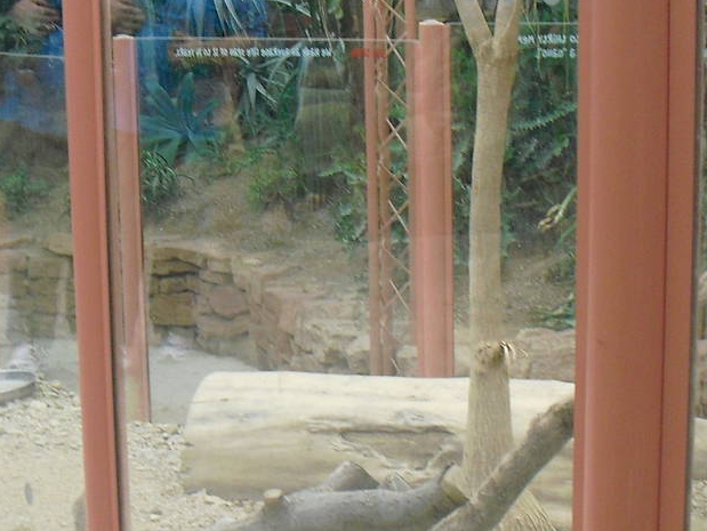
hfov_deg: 21.0
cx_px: 268
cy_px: 349
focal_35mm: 93
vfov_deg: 15.9
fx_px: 1901
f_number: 3.1
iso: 200
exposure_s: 1/100
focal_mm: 6.3
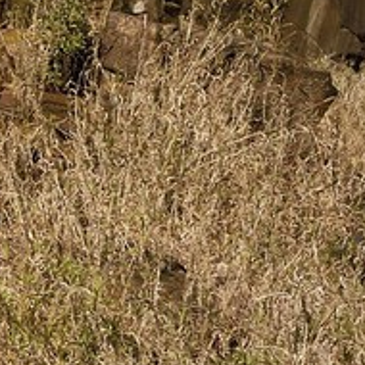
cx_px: -982
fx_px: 2052
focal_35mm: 172
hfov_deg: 7.7
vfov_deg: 10.1
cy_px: -33
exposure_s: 1/250
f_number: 11
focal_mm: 24
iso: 200
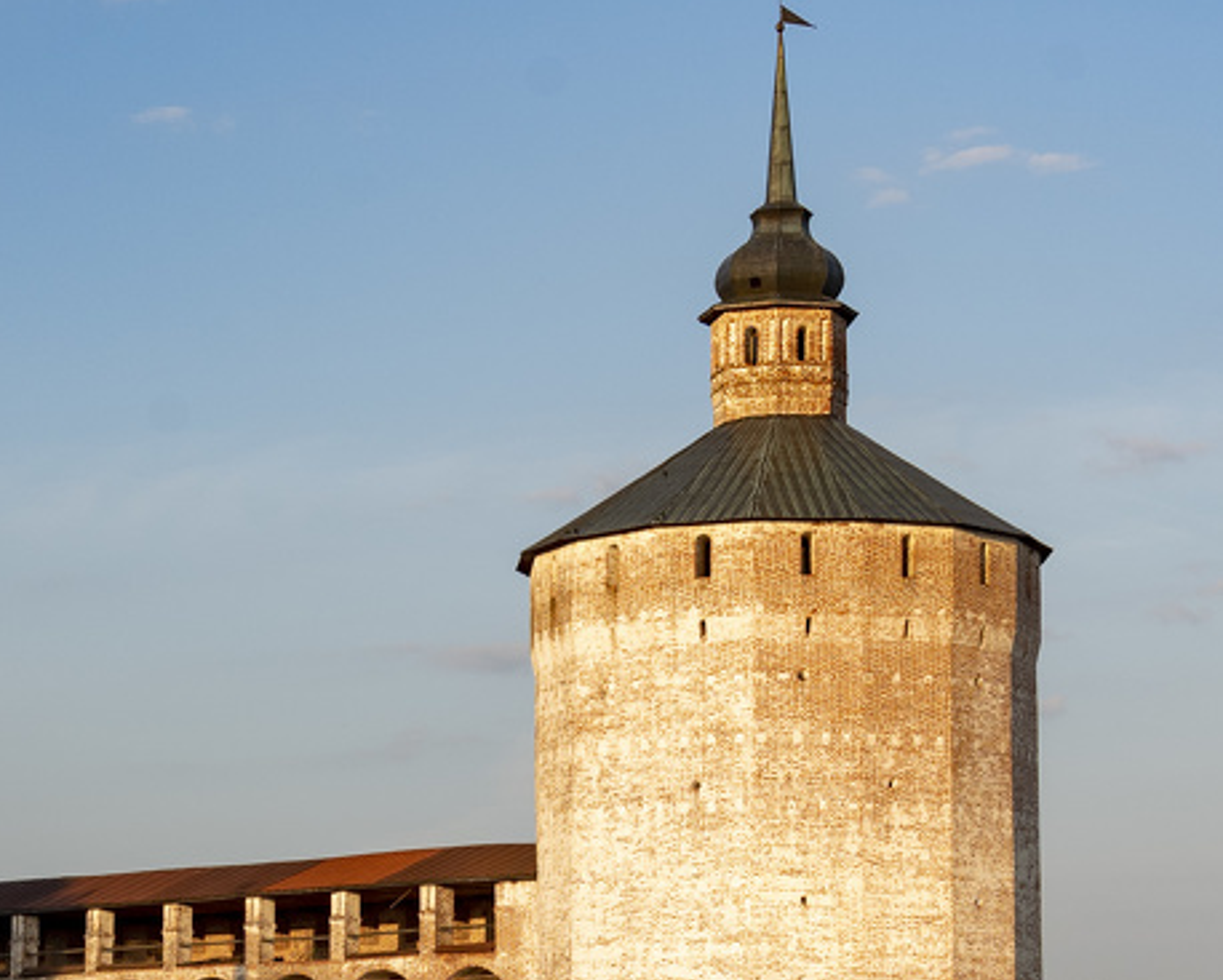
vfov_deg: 13.8
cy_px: 1158
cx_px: 374
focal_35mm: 109
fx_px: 3948
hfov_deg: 17.5
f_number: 7.1
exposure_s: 1/500
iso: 250
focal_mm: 38
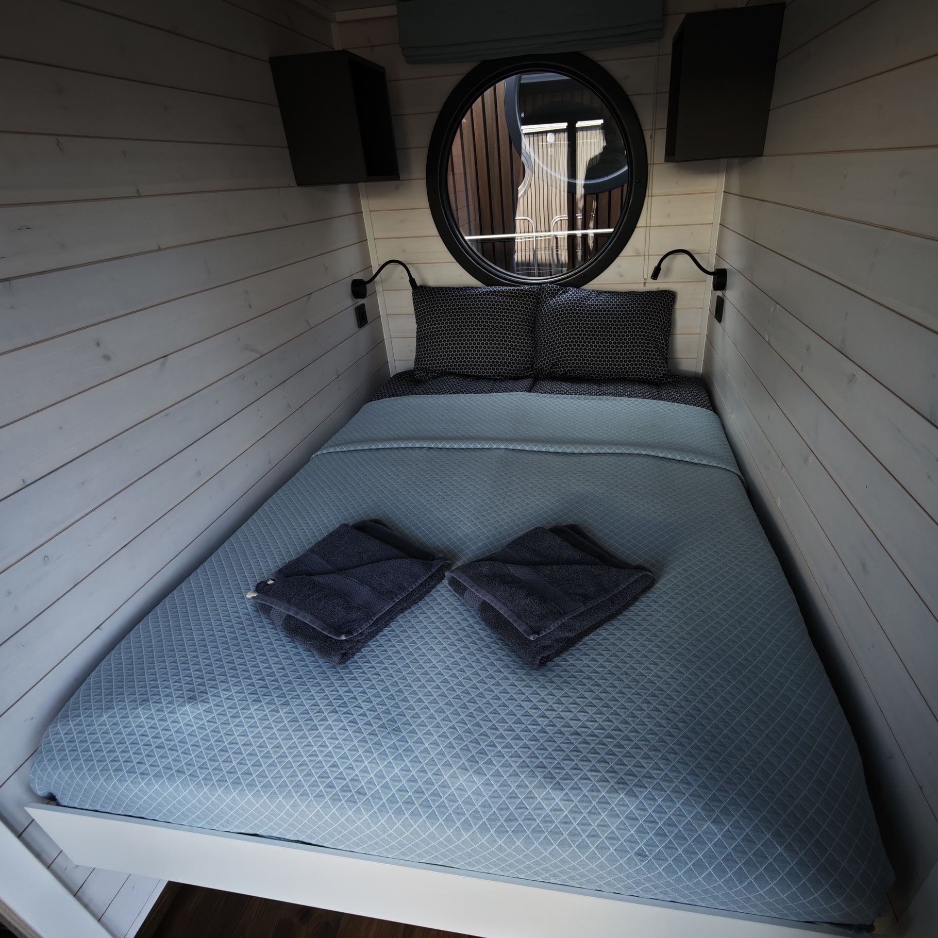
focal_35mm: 17
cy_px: 467
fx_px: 521
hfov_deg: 83.8
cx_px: 511
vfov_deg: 84.0
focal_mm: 2.13
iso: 400
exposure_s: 1/100
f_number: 2.2
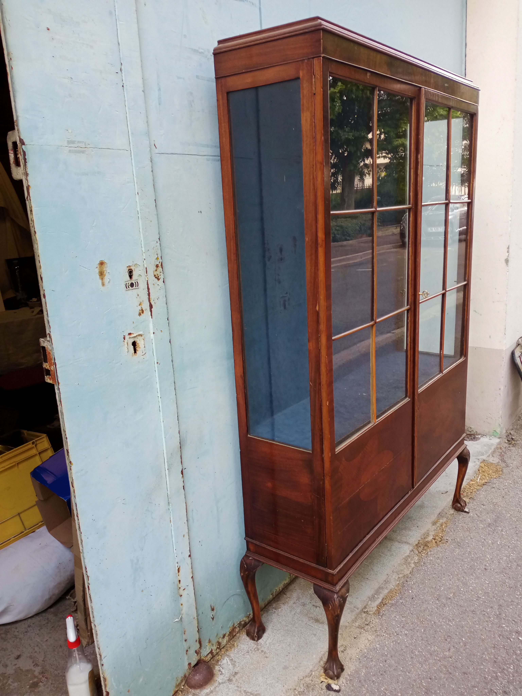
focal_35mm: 28
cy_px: 348
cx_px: 261
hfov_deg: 49.7
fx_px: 563
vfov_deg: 63.4
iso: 109
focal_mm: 4.05
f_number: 1.8
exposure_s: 1/104
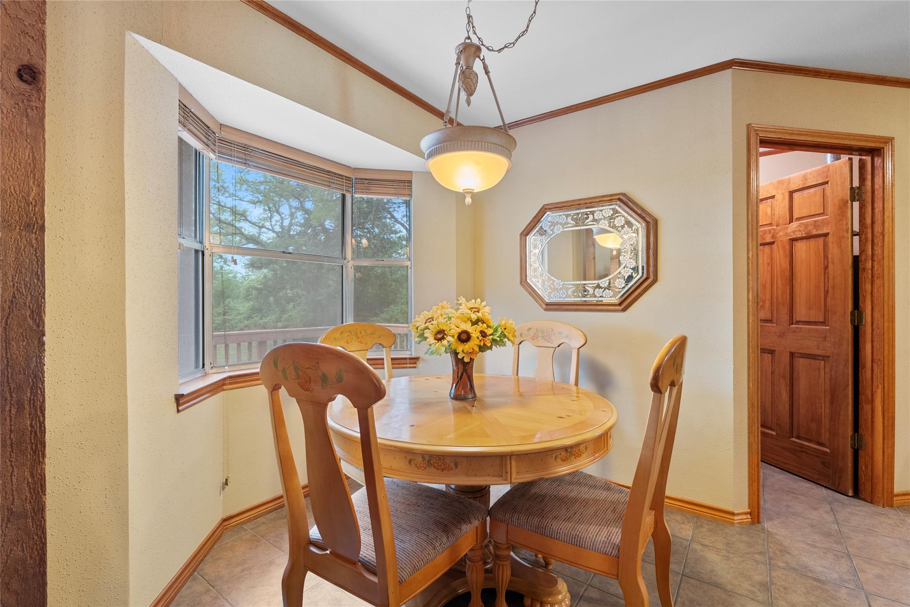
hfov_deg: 96.7
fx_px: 405
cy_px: 304
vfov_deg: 73.8
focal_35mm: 16
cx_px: 455
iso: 250
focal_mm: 16
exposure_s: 8
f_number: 8
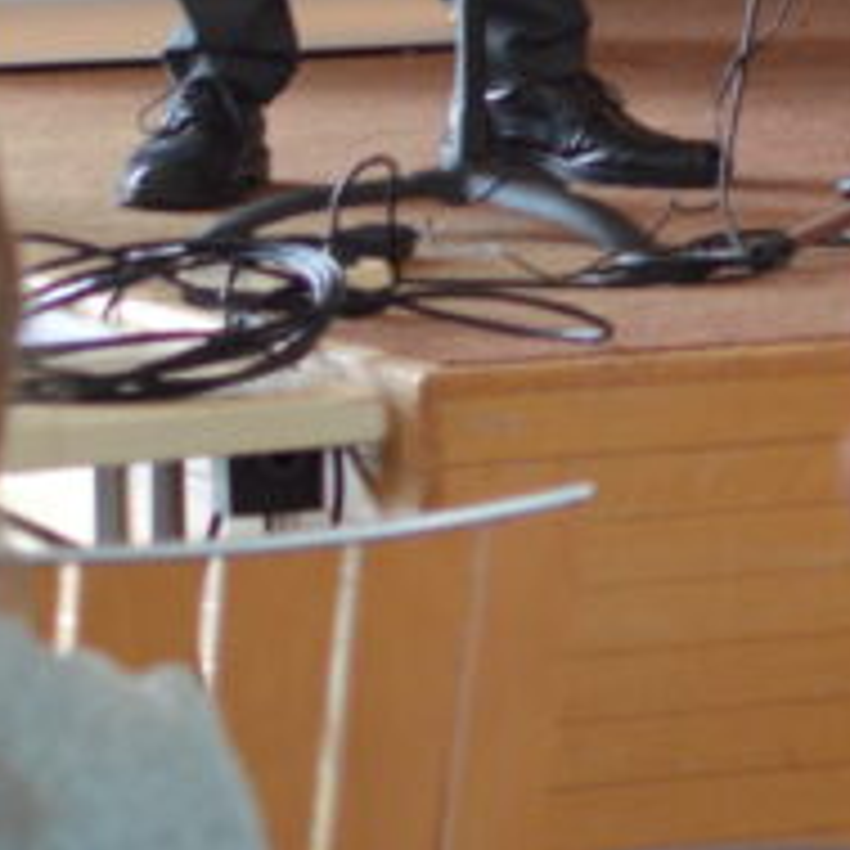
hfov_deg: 5.6
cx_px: 1965
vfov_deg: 5.7
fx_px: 8386
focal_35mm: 302
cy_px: -938
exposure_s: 1/60
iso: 400
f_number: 3.2
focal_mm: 35
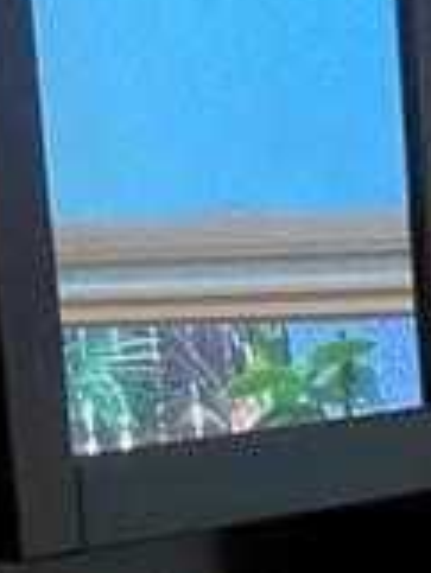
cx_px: 695
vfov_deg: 9.0
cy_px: 1053
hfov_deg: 7.0
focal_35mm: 209
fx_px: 3465
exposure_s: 1/60
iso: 100
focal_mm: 3.99
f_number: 1.8
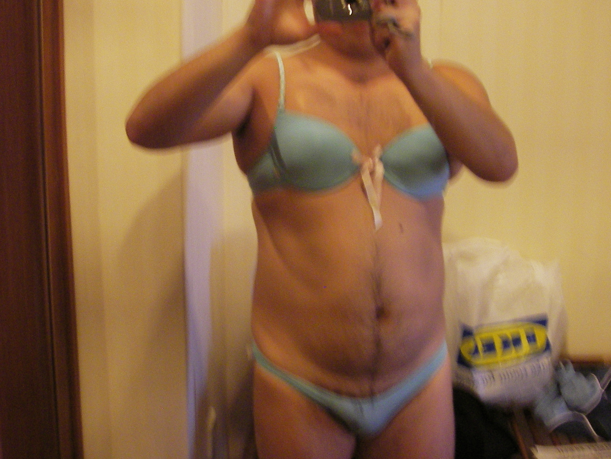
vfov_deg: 27.9
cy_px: 165
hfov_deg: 36.8
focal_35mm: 52
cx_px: 335
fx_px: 918
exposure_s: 1/4
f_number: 3.3
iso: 125
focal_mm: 6.3
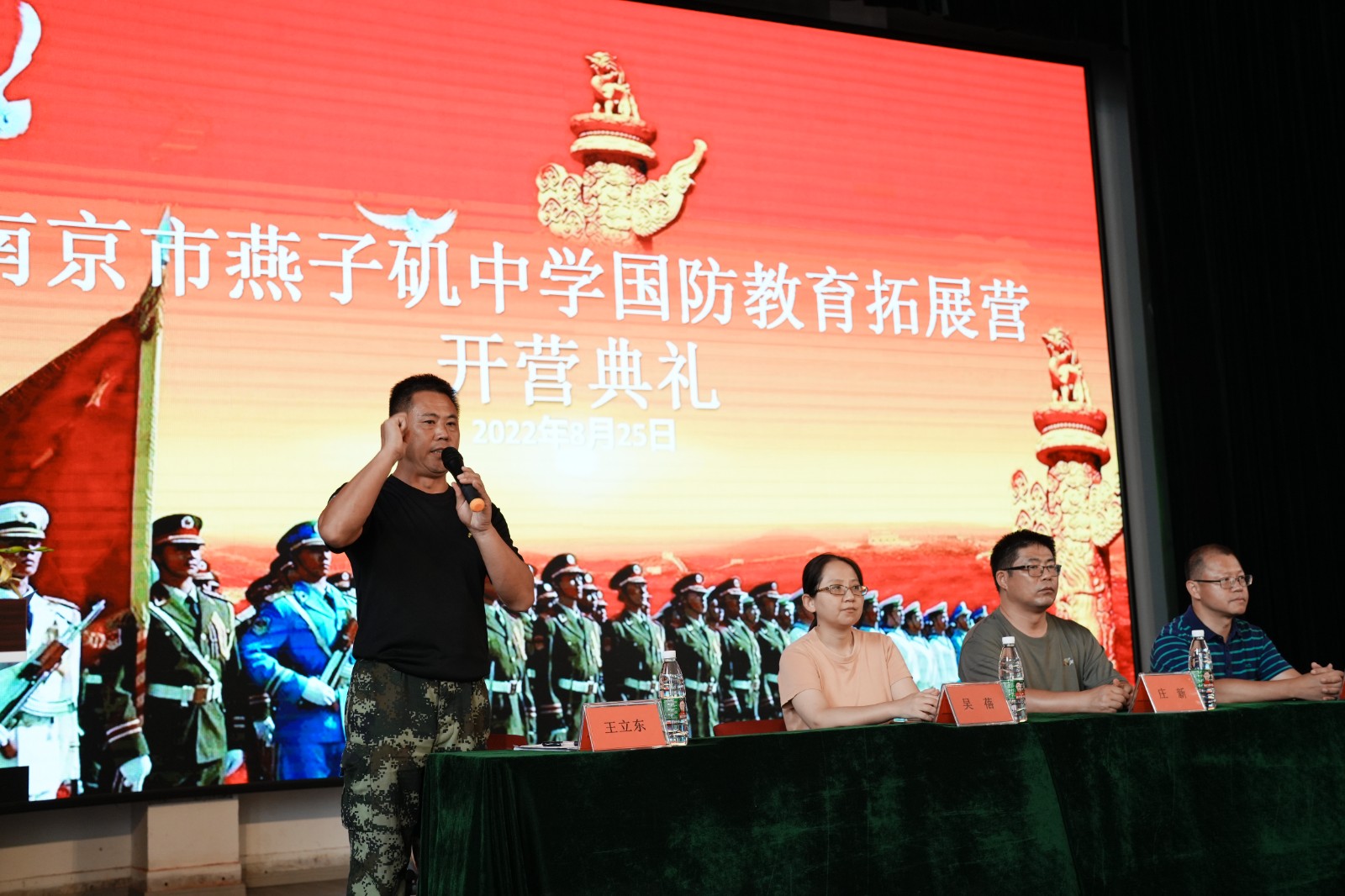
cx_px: 672
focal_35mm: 50
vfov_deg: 27.0
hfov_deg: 39.6
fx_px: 1868
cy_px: 448
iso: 800
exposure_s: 1/200
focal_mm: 50
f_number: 4
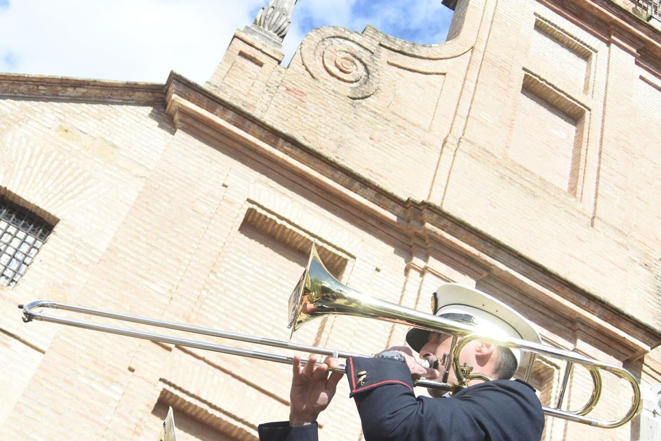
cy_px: 208
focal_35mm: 48
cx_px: 272
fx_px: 881
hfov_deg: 41.0
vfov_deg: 28.1
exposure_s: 1/400
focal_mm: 29
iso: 100
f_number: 5
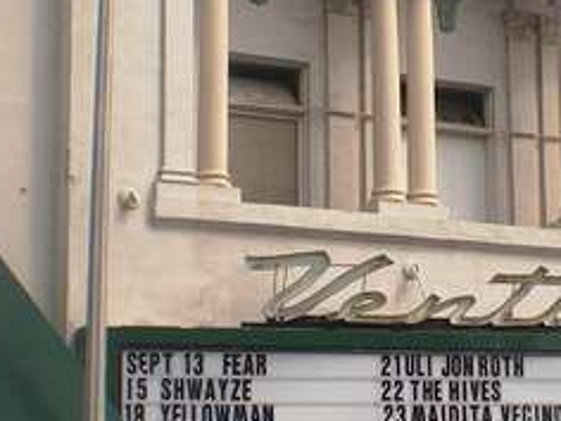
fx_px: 1977
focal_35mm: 122
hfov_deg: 16.0
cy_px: 159
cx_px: 466
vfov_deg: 12.1
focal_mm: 6.3
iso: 50
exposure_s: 1/500
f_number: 4.6
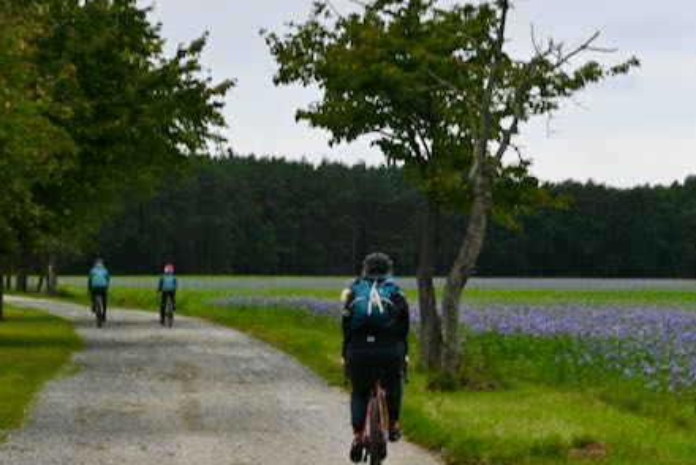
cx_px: 261
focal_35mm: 150
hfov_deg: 13.7
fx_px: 2902
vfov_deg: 9.2
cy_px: 289
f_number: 5.6
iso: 125
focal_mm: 40
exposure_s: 1/250
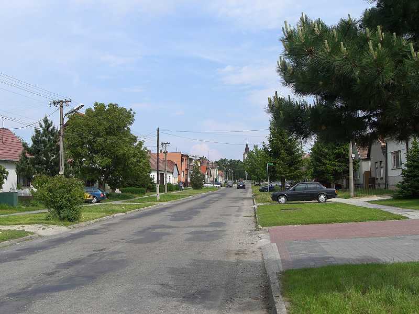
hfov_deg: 49.0
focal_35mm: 38
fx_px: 460
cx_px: 210
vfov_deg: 37.7
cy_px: 157
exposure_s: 1/640
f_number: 4.4
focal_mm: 6.3
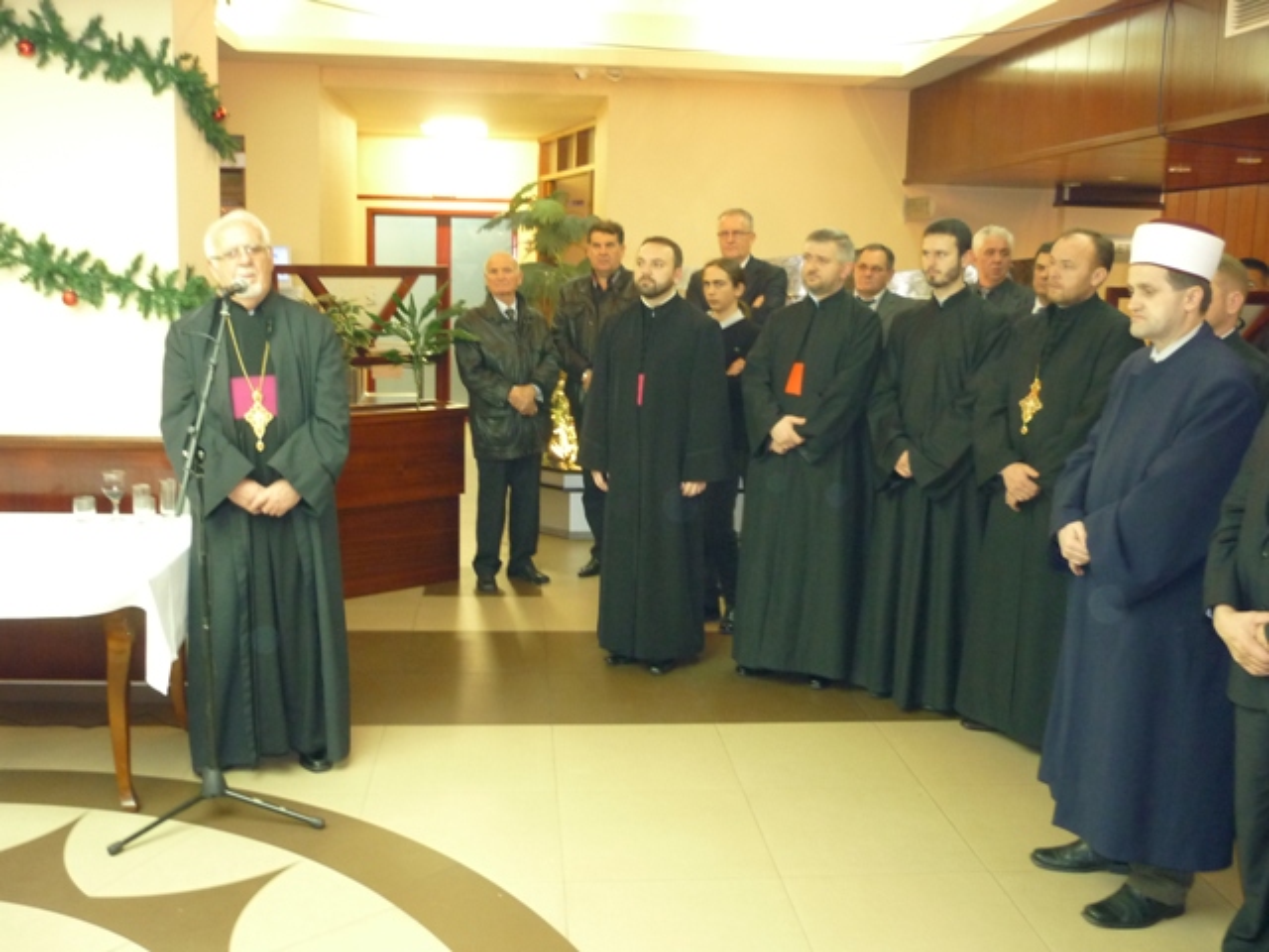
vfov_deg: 42.9
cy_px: 476
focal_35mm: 33
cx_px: 634
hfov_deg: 55.4
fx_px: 1210
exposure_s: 1/8
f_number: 2.8
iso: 320
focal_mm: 5.5
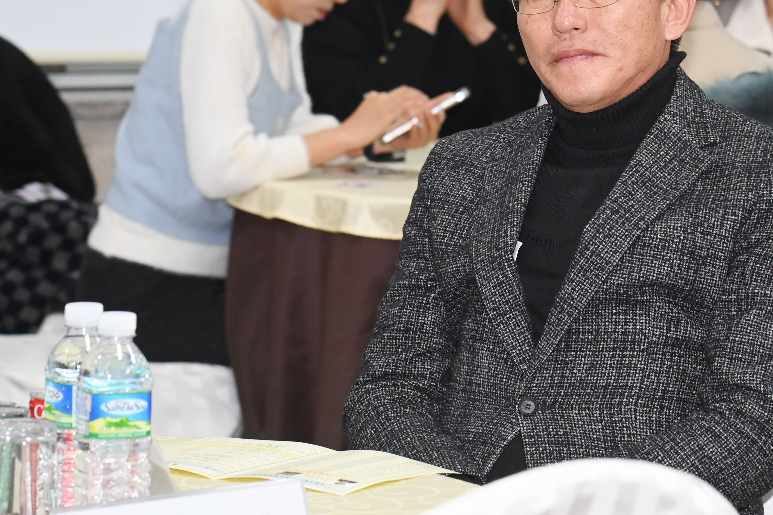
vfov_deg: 7.7
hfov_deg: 11.5
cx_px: 510
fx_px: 3843
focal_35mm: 179
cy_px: 156
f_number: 6.3
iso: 3200
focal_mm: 120
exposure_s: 1/250
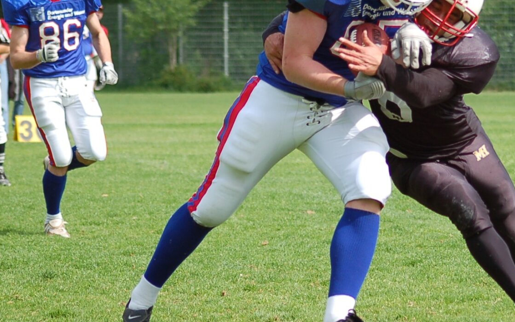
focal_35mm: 300
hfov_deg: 7.0
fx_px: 4210
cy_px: 70
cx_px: 414
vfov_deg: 4.4
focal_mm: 100
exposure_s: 1/1000
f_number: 4.2
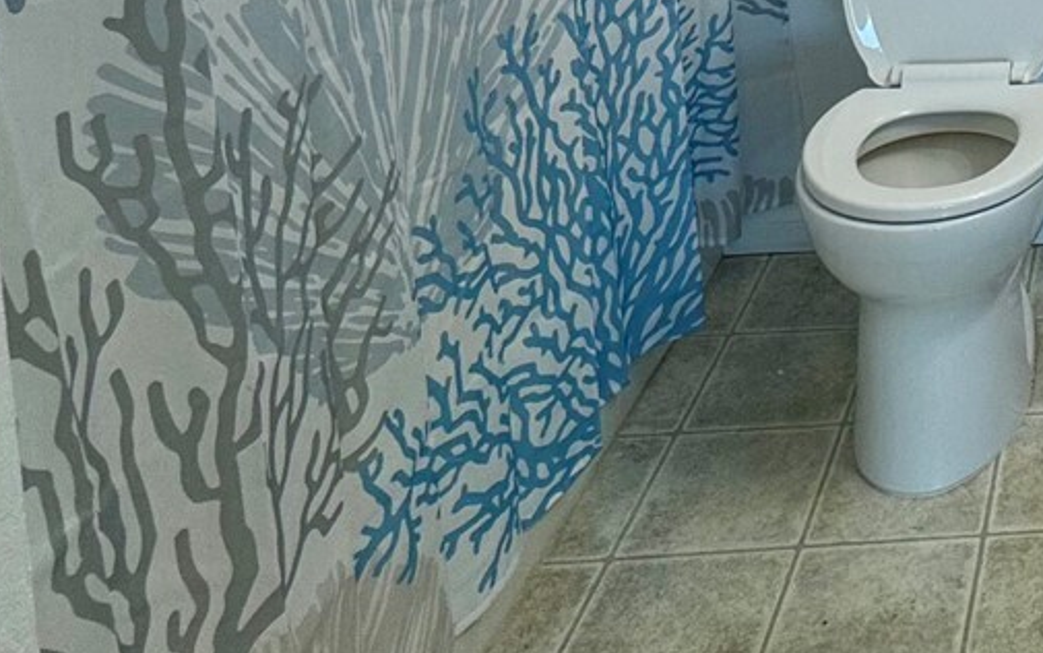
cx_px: 1328
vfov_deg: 22.5
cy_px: -331
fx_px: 1336
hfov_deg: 32.8
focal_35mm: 47
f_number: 2.2
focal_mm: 2.22
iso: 80
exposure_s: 1/120
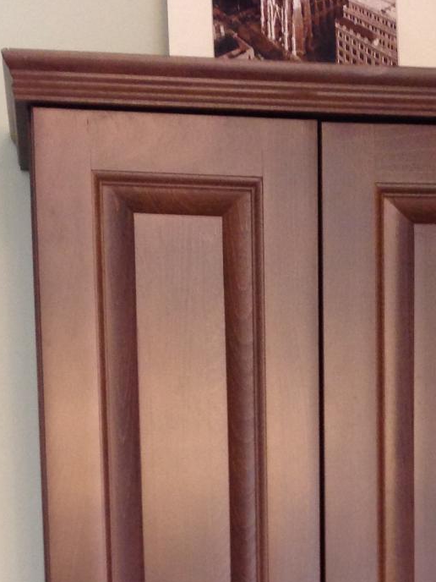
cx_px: 313
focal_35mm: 96
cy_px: 816
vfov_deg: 18.6
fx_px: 1612
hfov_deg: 15.4
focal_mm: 4.12
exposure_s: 1/20
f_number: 2.4
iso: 125
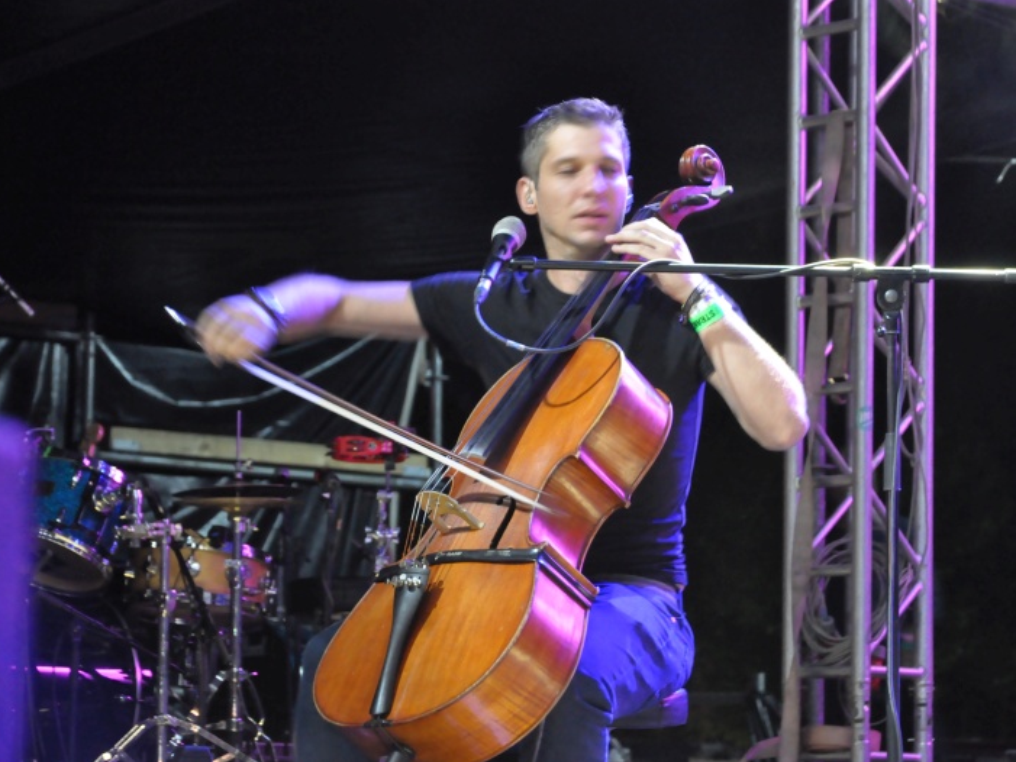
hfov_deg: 13.3
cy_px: 379
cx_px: 561
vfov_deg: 10.0
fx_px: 4345
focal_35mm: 148
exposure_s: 1/10
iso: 3200
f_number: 5.6
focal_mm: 90
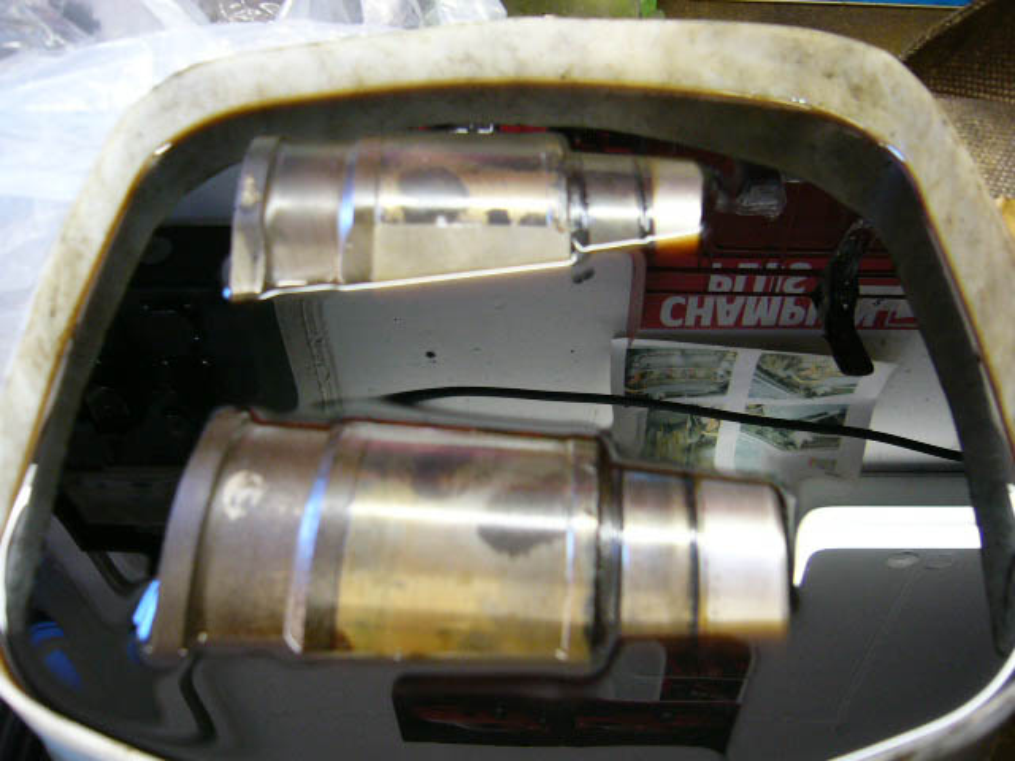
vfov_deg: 40.7
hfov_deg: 52.6
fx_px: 1026
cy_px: 380
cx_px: 508
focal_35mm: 35
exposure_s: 1/10
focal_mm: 5.8
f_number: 2.8
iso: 200
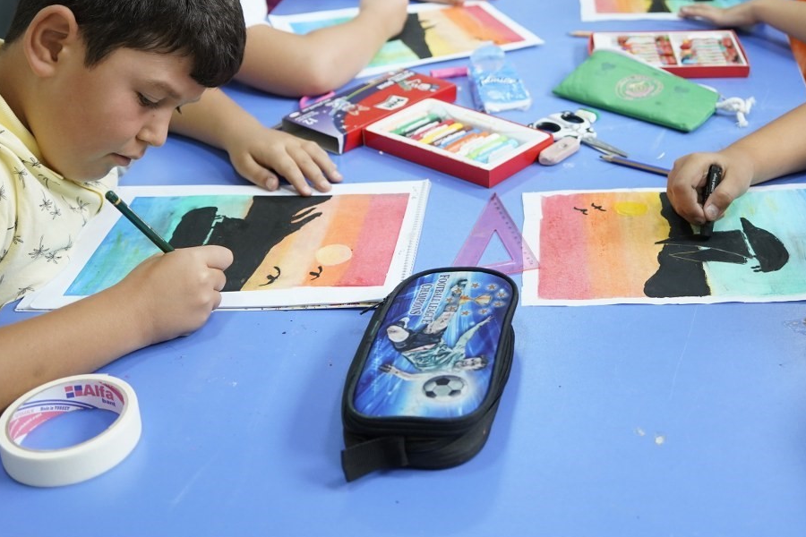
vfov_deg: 26.9
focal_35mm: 49
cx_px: 514
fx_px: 1097
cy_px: 90
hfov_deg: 40.0
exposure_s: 1/160
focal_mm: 28
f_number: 3.2
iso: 1600
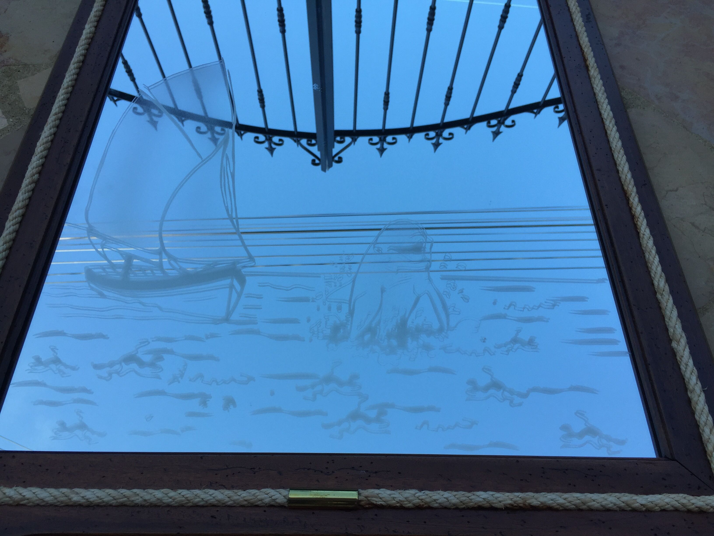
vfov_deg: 48.2
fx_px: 598
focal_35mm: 29
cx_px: 357
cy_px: 268
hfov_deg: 61.7
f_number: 2.2
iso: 32
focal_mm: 4.15
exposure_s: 1/377
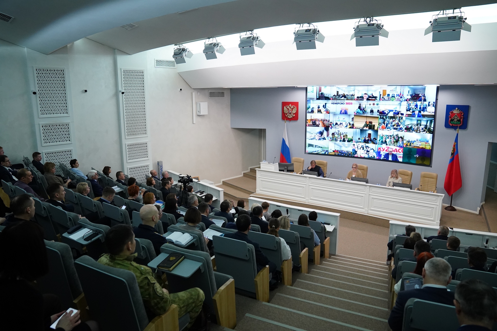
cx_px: 248
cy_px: 166
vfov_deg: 51.3
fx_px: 345
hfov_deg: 71.5
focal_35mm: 25
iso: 3200
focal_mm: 25
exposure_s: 1/320
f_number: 3.5
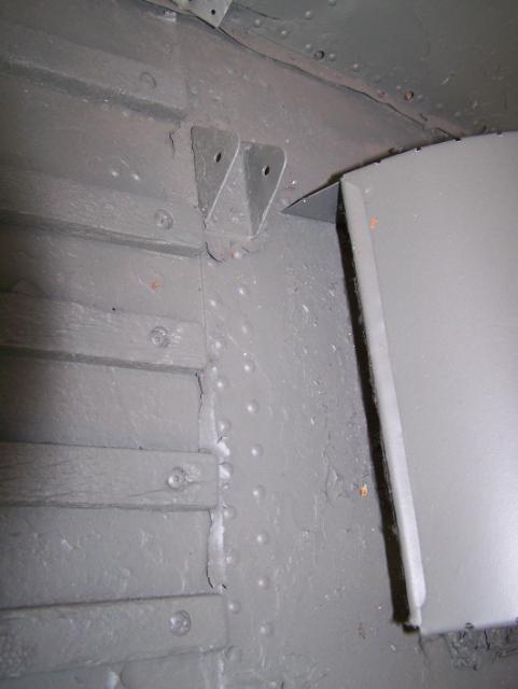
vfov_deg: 48.9
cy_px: 344
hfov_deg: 37.8
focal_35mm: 38
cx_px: 259
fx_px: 757
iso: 160
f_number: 2.8
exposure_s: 1/60
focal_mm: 6.3
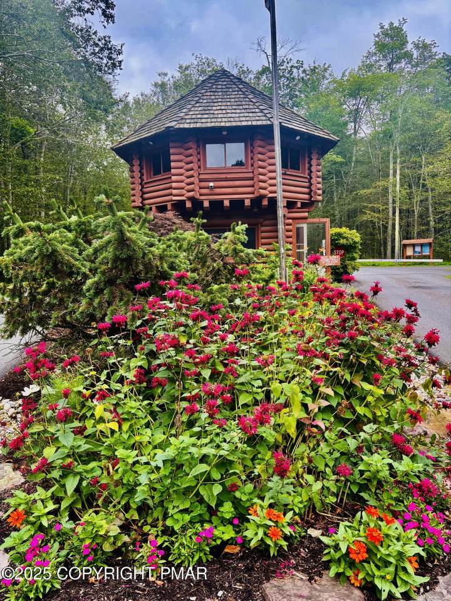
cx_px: 226
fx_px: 452
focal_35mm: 26
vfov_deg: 67.3
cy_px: 300
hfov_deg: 53.1
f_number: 1.6
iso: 50
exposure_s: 1/517
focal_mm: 5.96
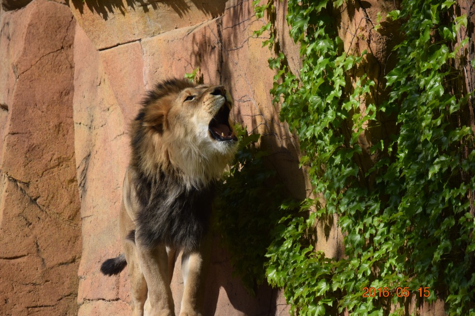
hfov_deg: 6.9
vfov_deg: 4.6
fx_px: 3957
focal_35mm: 300
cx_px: 238
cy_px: 158
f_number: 5.6
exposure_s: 1/2000
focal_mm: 200
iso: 400
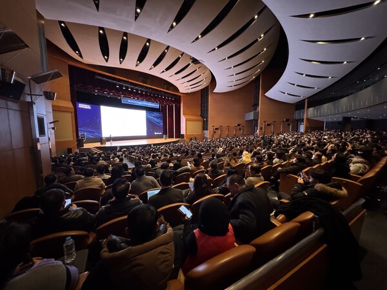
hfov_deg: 102.1
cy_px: 145
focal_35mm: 14
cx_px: 194
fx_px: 157
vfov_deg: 85.7
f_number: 2.2
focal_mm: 2.22
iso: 1250
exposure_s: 1/40
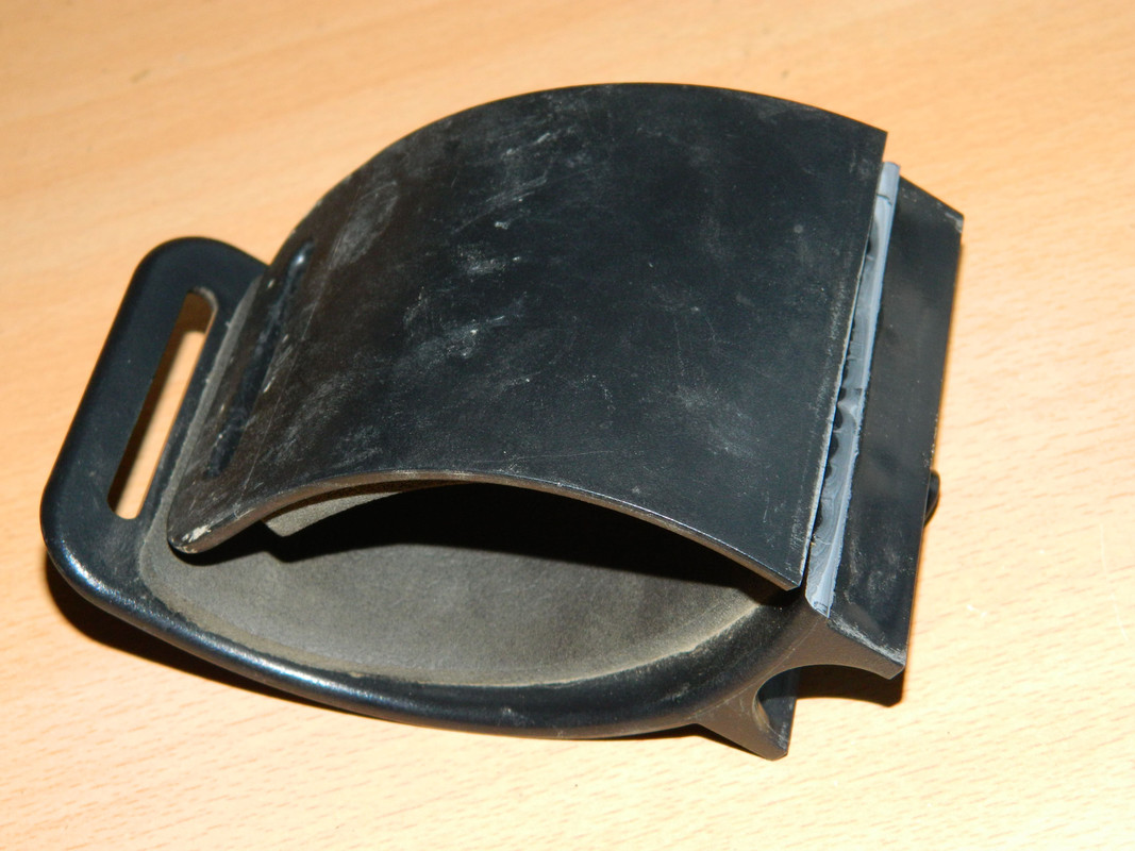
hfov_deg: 23.3
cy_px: 426
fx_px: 2754
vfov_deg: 17.6
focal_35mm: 84
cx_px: 568
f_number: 4.2
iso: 200
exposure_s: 1/50
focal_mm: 15.1
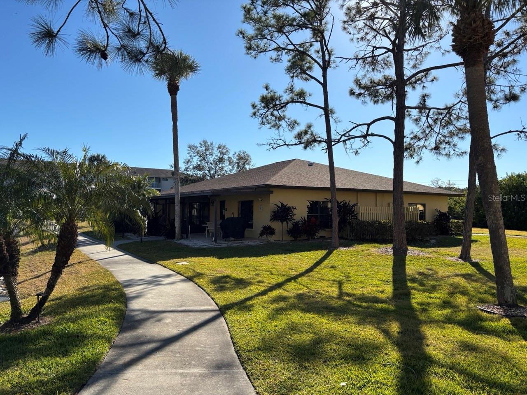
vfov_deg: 53.1
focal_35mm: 26
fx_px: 396
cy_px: 198
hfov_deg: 67.3
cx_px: 264
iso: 50
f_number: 1.6
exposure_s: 1/4082
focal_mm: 5.96
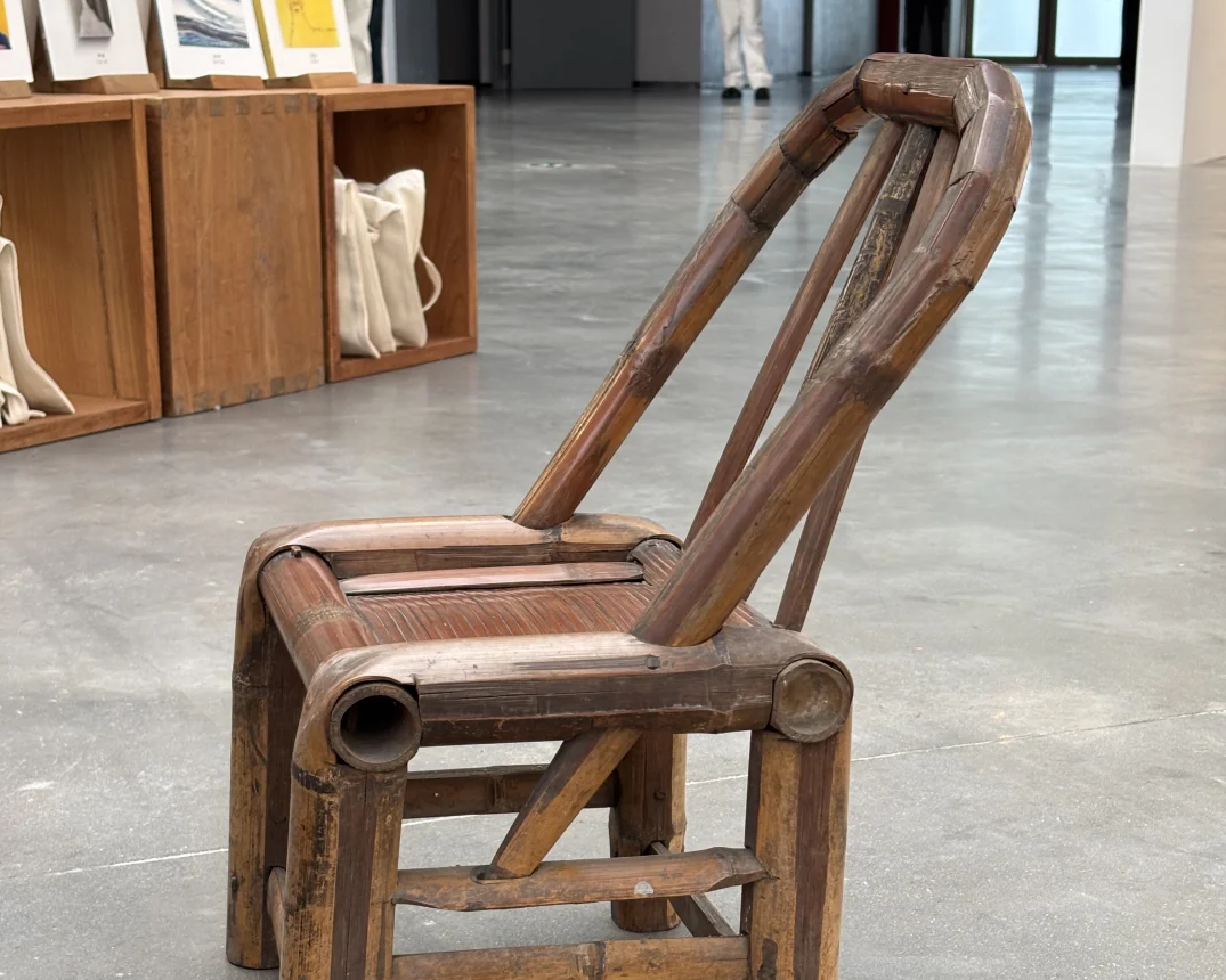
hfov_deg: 27.9
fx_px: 2467
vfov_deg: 22.4
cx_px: 612
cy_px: 629
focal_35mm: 68
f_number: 1.6
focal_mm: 5.96
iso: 50
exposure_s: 1/65
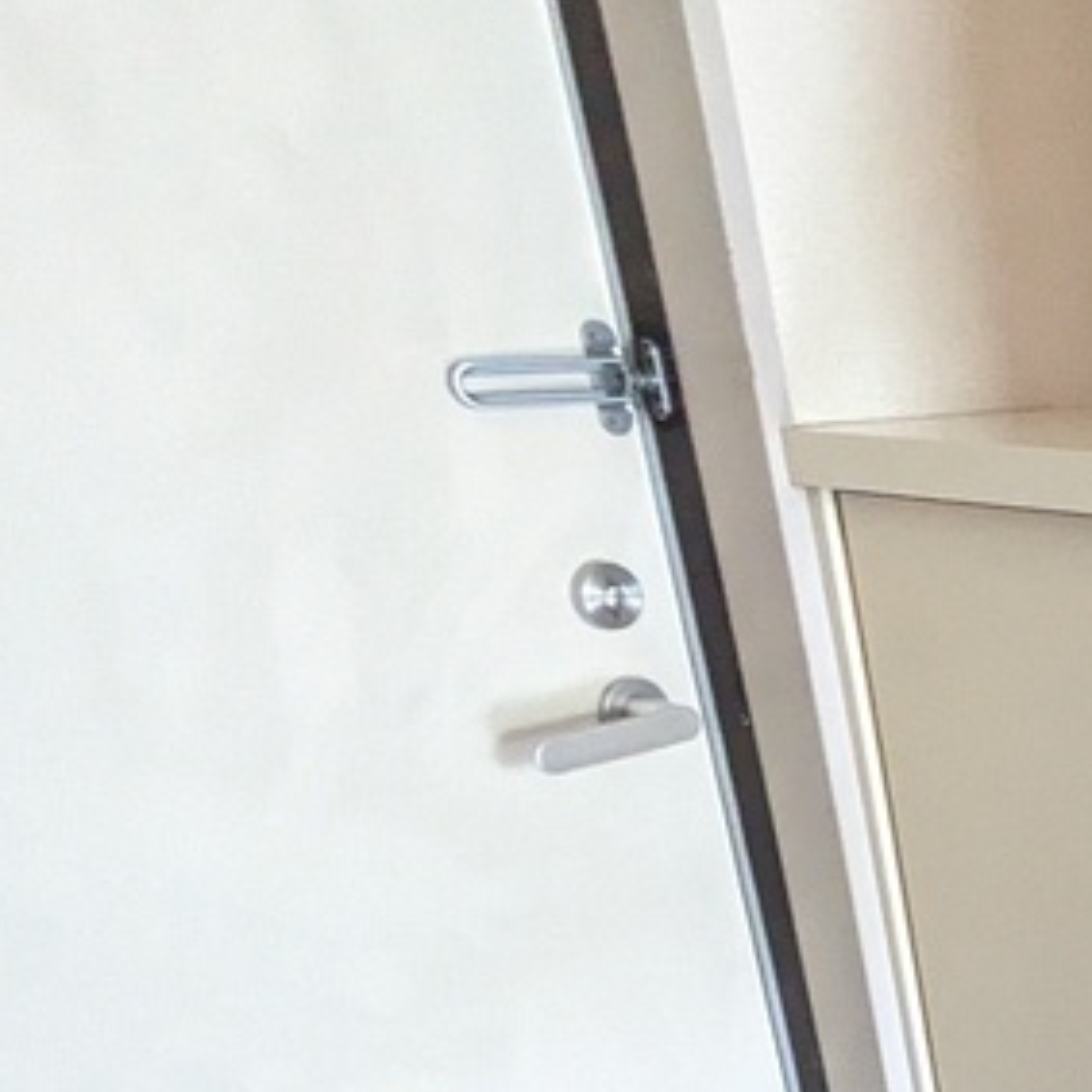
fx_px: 1499
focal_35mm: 42
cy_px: 1038
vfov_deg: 36.8
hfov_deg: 30.9
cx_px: 1435
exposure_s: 1/30
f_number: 2.2
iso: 2753
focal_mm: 1.83
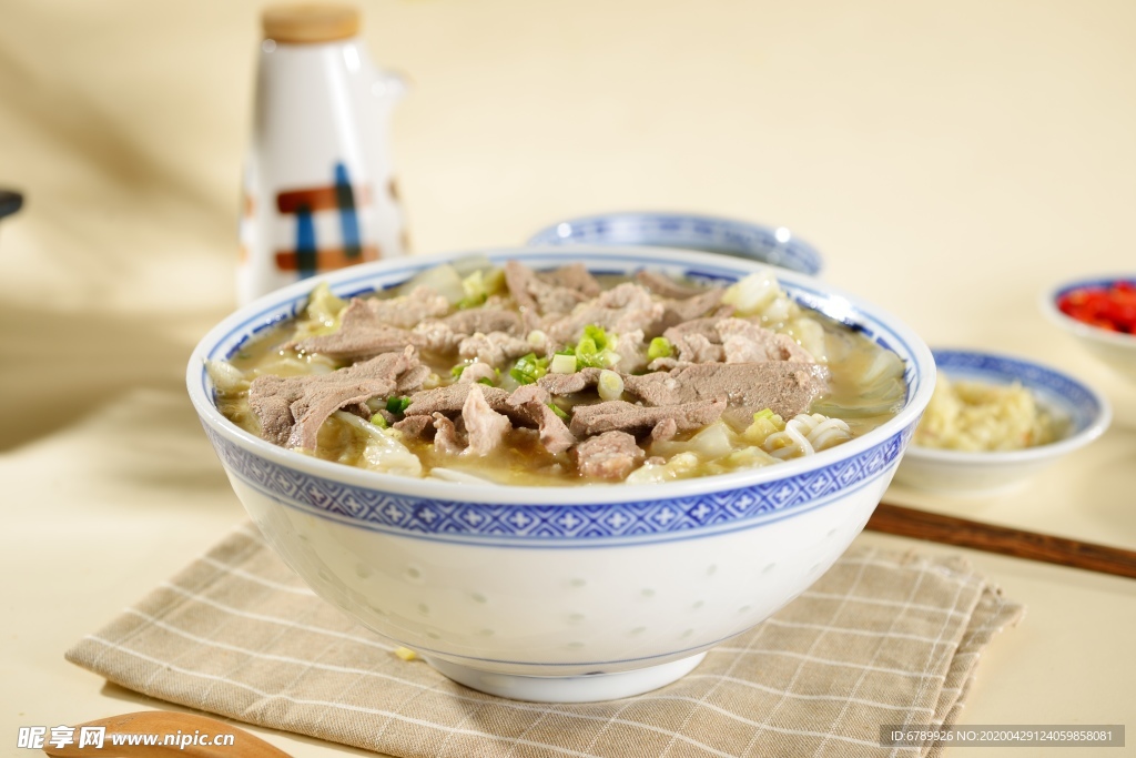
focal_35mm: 55
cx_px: 568
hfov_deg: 36.2
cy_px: 379
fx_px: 1736
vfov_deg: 24.6
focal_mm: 55
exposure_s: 1/160
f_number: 5.6
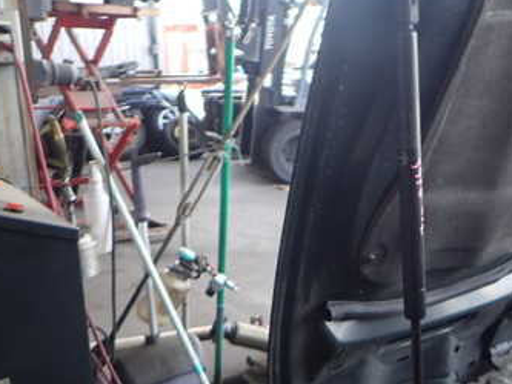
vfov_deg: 32.2
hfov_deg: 40.2
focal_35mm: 45
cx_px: 415
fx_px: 666
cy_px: 217
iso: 125
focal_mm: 4.5
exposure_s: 1/125
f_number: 2
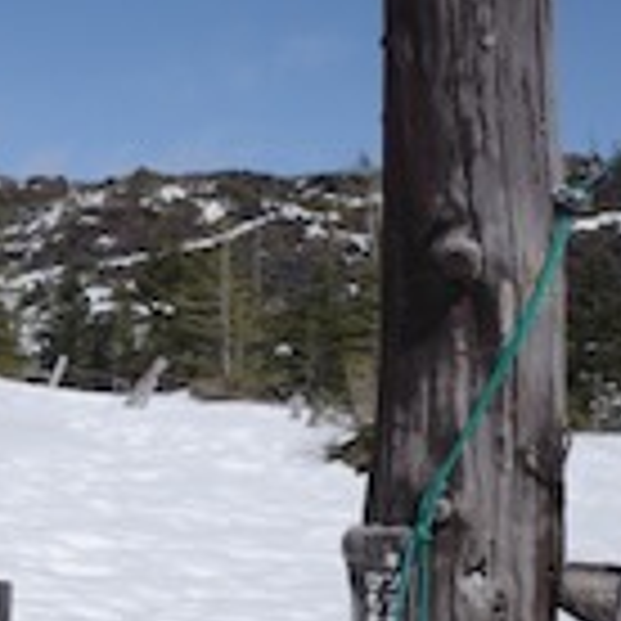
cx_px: 158
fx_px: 1685
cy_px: 284
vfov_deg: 20.9
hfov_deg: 20.7
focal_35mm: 83
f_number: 5.6
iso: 200
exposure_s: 1/2000
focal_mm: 18.3
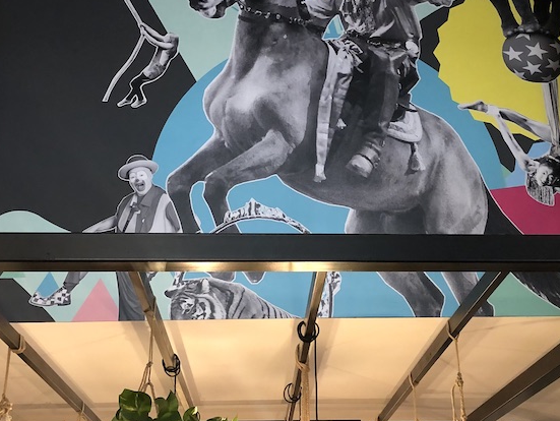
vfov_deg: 28.1
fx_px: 842
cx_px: 304
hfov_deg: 36.8
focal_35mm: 52
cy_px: 230
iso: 100
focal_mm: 4
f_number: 1.8
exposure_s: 1/14
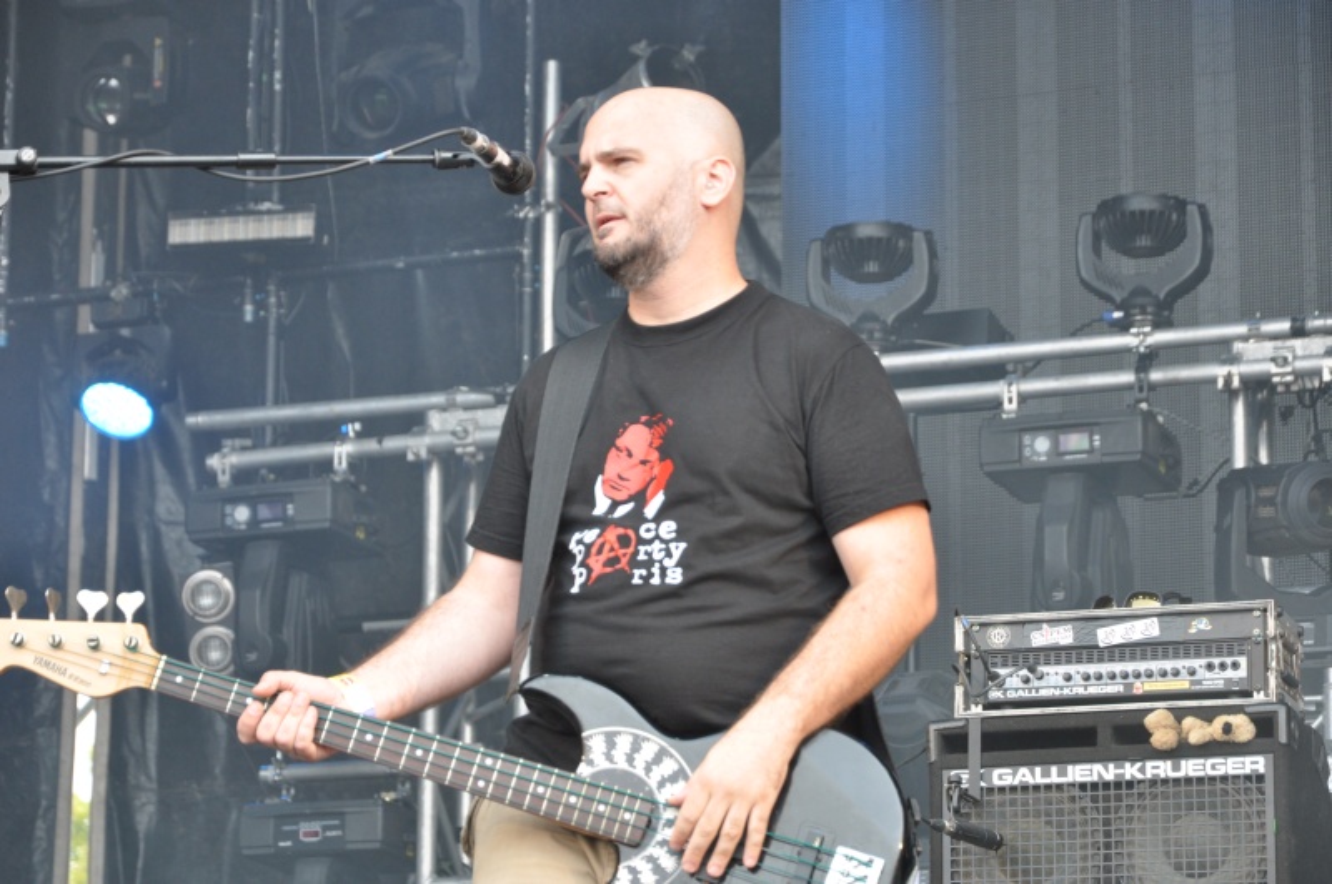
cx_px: 666
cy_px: 442
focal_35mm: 138
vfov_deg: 9.9
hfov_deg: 14.9
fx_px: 5099
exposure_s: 1/125
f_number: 5.6
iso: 640
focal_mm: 92
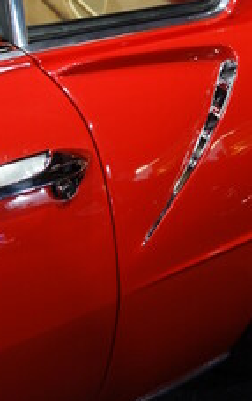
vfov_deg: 39.2
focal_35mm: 50
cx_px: 110
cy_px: 98
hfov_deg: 25.9
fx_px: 548
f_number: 1.8
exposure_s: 1/30
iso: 320
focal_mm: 10.4
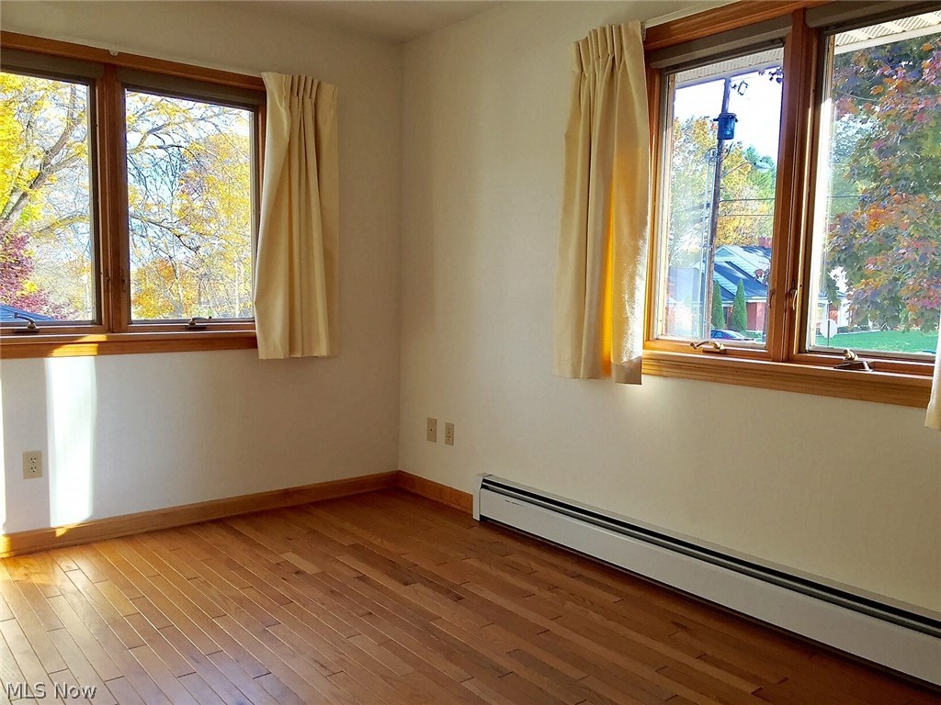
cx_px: 470
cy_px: 352
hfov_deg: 61.7
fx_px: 788
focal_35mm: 29
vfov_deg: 48.2
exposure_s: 1/120
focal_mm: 4.15
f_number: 2.2
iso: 40
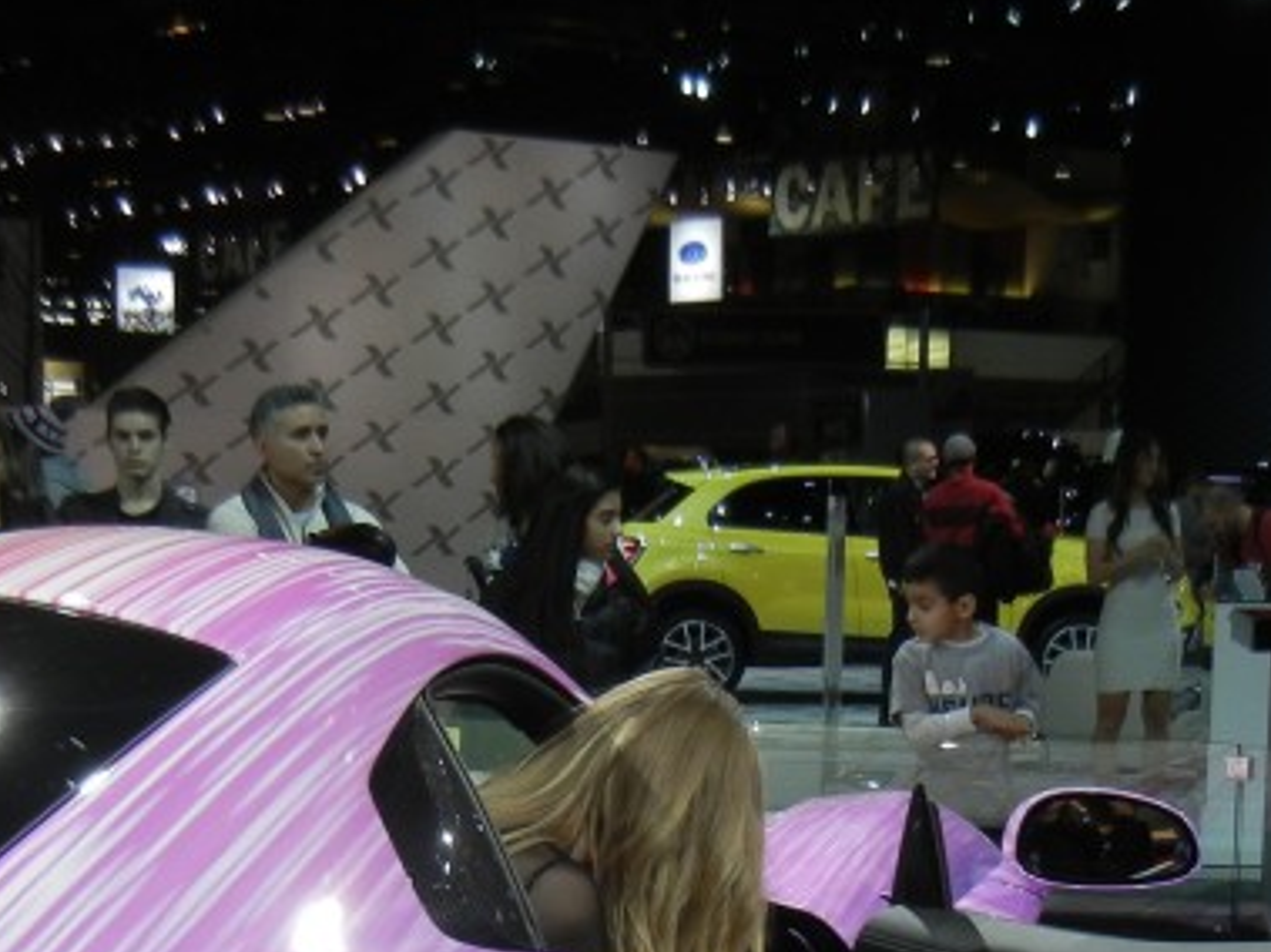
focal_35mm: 81
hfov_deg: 24.1
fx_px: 2973
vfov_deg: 17.7
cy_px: 992
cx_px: 651
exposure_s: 1/133
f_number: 3.5
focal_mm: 5.4
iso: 160
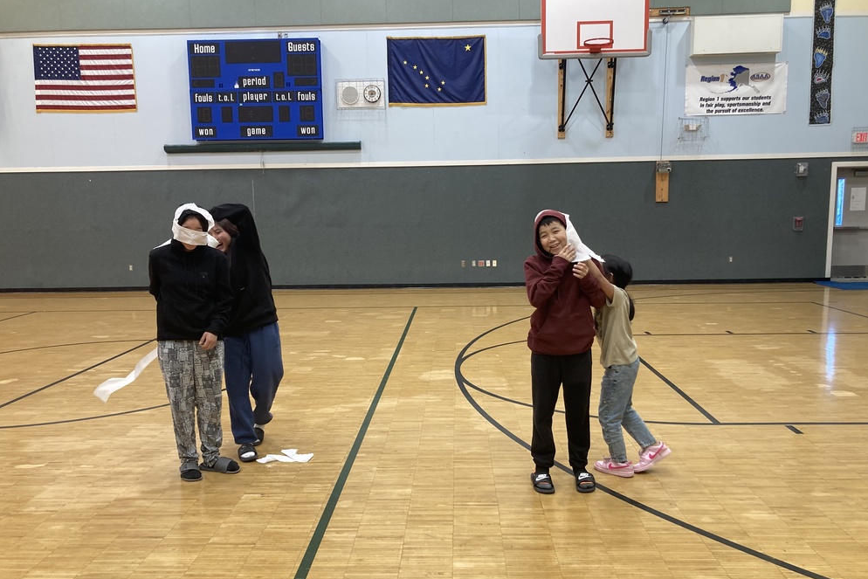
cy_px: 306
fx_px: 723
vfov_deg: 43.6
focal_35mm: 30
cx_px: 446
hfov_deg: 61.9
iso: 80
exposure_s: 1/120
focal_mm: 3.99
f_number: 1.8
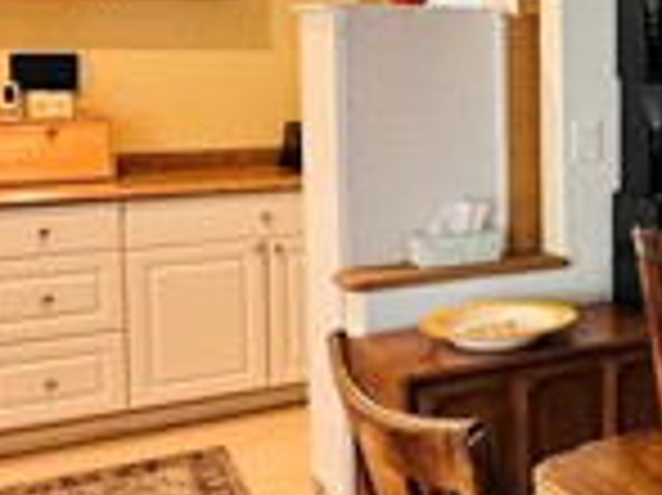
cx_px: 851
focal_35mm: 61
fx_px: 1166
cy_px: 122
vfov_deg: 23.7
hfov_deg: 26.9
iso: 320
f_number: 2.2
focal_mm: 2.22
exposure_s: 1/60
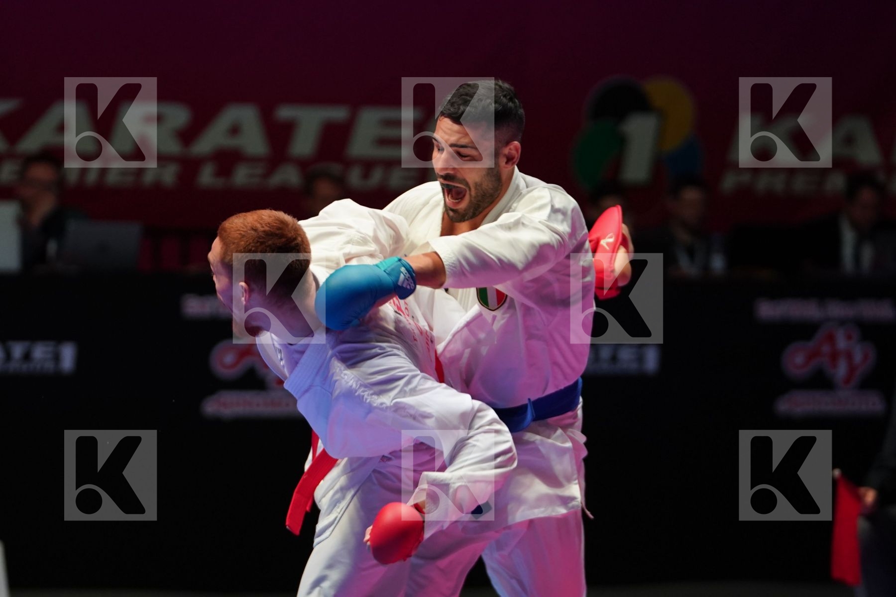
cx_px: 448
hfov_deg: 9.9
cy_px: 298
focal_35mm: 207
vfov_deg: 6.6
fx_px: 5152
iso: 1600
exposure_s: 1/1000
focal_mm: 138
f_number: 2.8
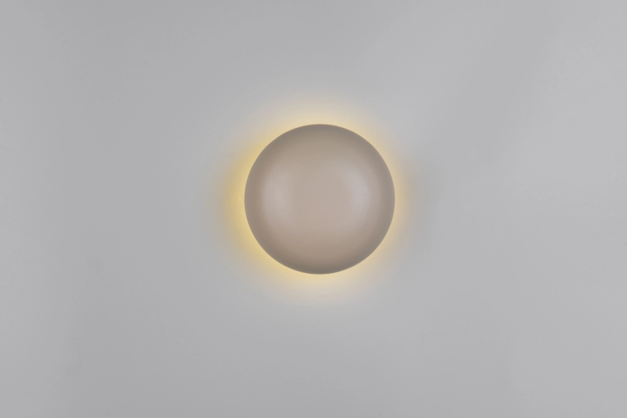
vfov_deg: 19.5
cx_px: 314
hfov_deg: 28.8
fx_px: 1219
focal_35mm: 70
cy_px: 209
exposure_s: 1/2
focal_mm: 70
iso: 100
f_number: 13
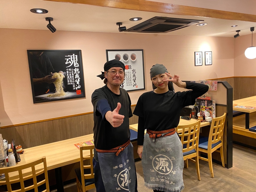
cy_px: 96
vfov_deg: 53.1
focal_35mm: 26
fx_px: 192
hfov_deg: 67.3
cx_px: 128
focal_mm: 4.25
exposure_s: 1/60
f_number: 1.8
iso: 250
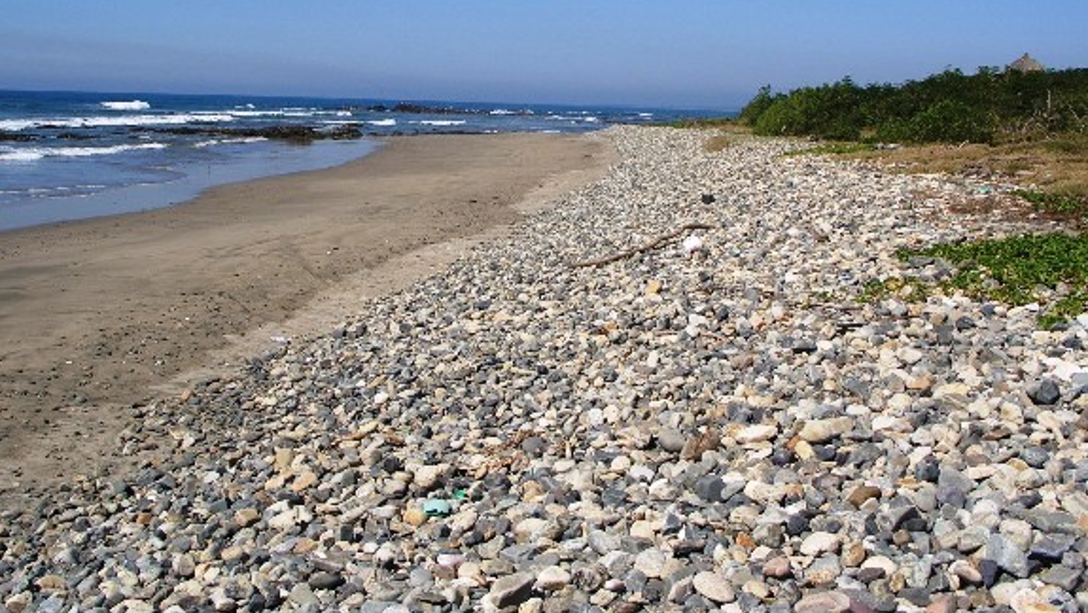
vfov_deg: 29.4
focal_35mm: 40
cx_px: 492
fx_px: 1154
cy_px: 170
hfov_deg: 50.4
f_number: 5
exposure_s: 1/640
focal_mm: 7.1
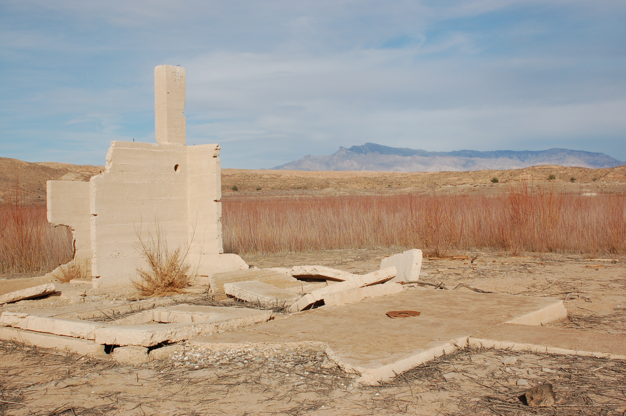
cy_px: 208
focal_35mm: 42
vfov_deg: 31.8
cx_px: 313
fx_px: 730
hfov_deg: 46.4
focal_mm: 28
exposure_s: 1/400
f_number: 10
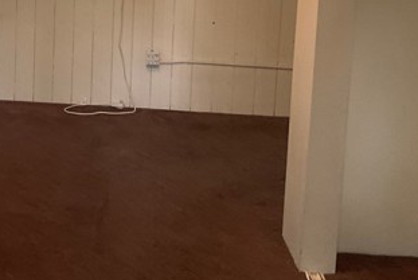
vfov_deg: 21.2
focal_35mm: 62
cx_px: 15
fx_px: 721
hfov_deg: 30.4
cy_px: -3
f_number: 1.8
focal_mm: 3
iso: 160
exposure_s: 1/60
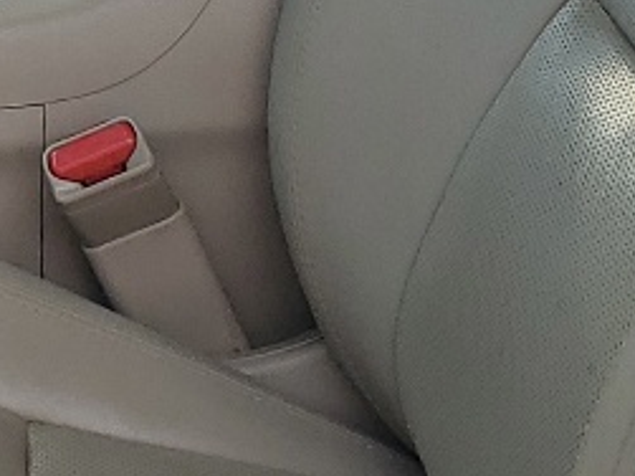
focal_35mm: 166
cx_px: -182
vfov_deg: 8.8
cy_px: -106
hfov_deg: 11.6
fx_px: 3044
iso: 50
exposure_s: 1/667
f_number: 1.5
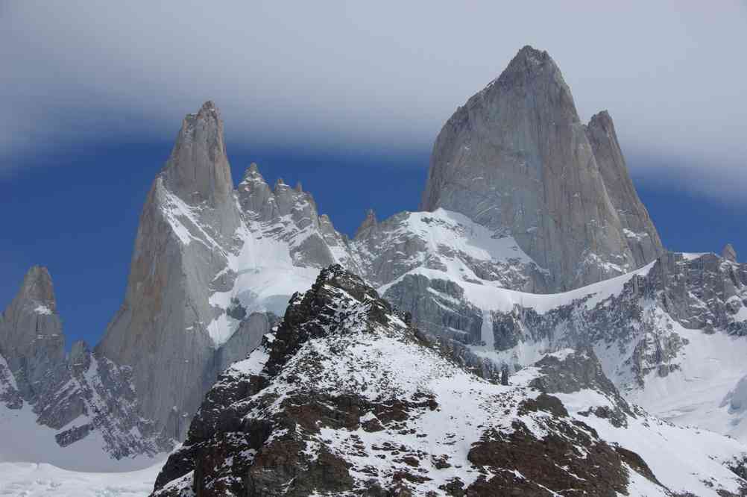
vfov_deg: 21.2
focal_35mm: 64
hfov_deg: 31.4
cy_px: 248
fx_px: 1327
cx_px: 374
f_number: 9.5
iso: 100
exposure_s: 1/500
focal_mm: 42.5
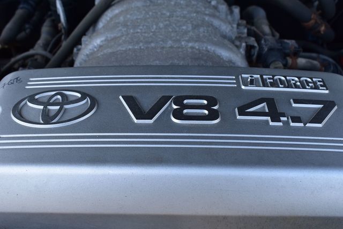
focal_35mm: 38
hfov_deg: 51.3
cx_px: 172
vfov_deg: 35.5
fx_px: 357
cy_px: 114
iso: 400
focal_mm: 25
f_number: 9
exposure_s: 1/160
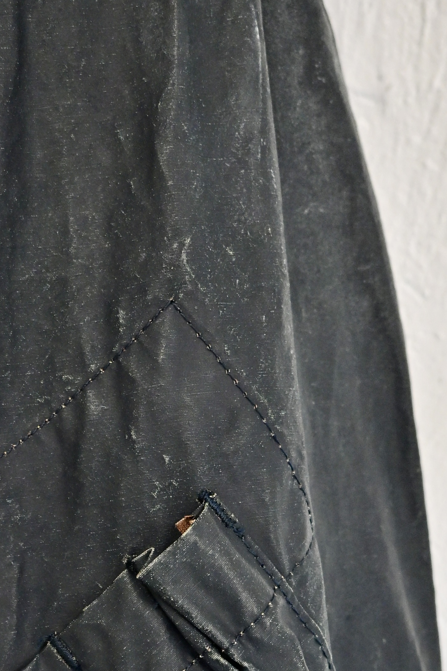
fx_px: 1024
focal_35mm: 55
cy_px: 688
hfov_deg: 24.4
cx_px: 118
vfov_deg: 32.9
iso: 1000
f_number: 5
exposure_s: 1/60
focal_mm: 16
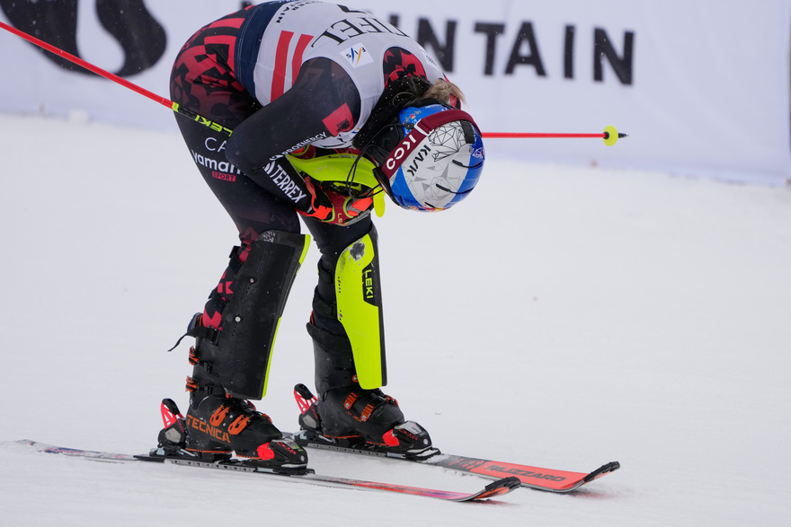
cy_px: 249
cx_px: 450
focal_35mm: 356
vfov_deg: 3.9
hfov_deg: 5.8
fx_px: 7823
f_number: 5.6
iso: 800
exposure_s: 1/2500
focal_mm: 306
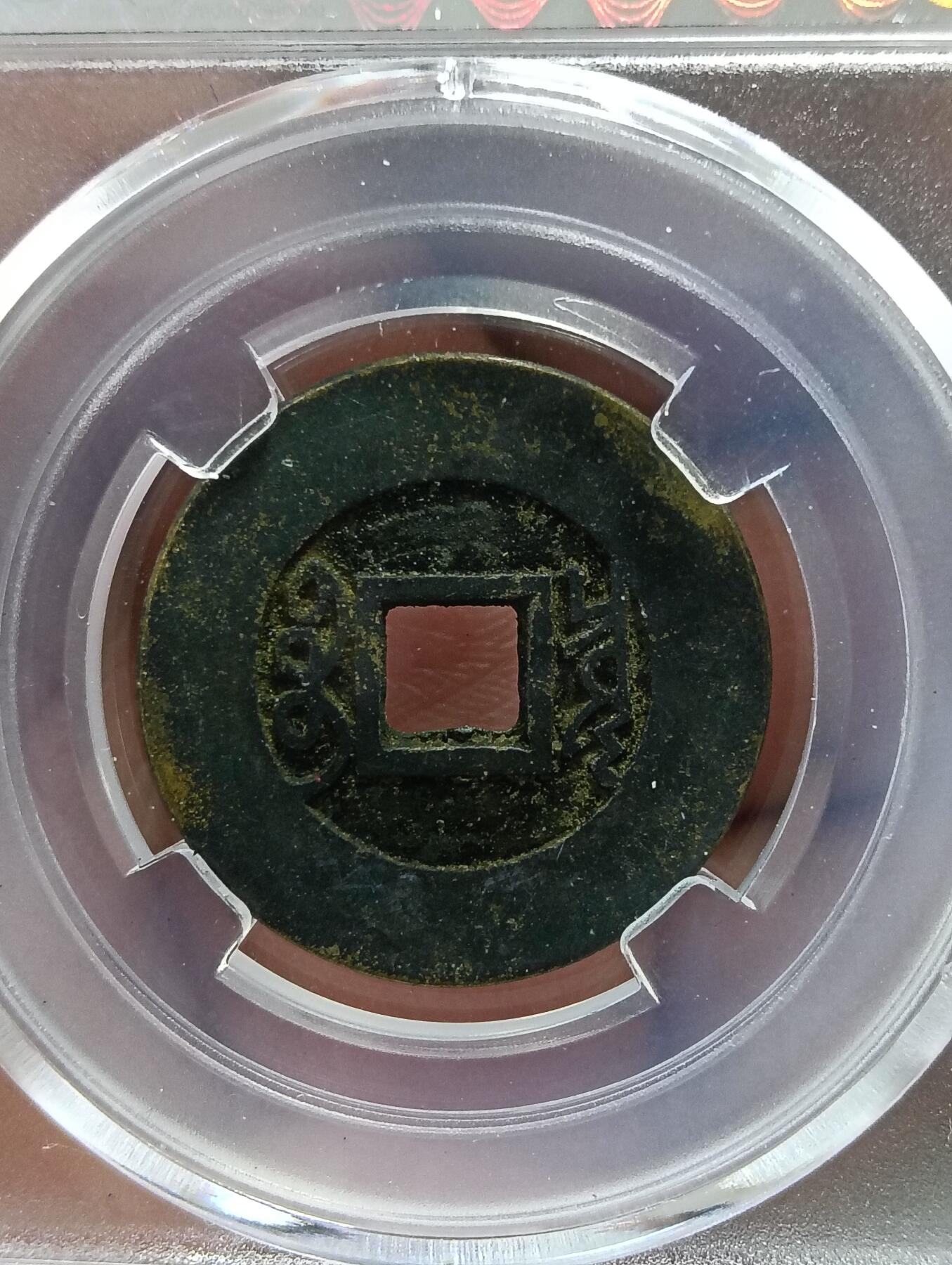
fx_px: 1756
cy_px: 632
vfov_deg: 39.6
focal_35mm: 48
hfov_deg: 30.3
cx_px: 476
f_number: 1.8
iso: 640
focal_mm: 3.98
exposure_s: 1/33.3
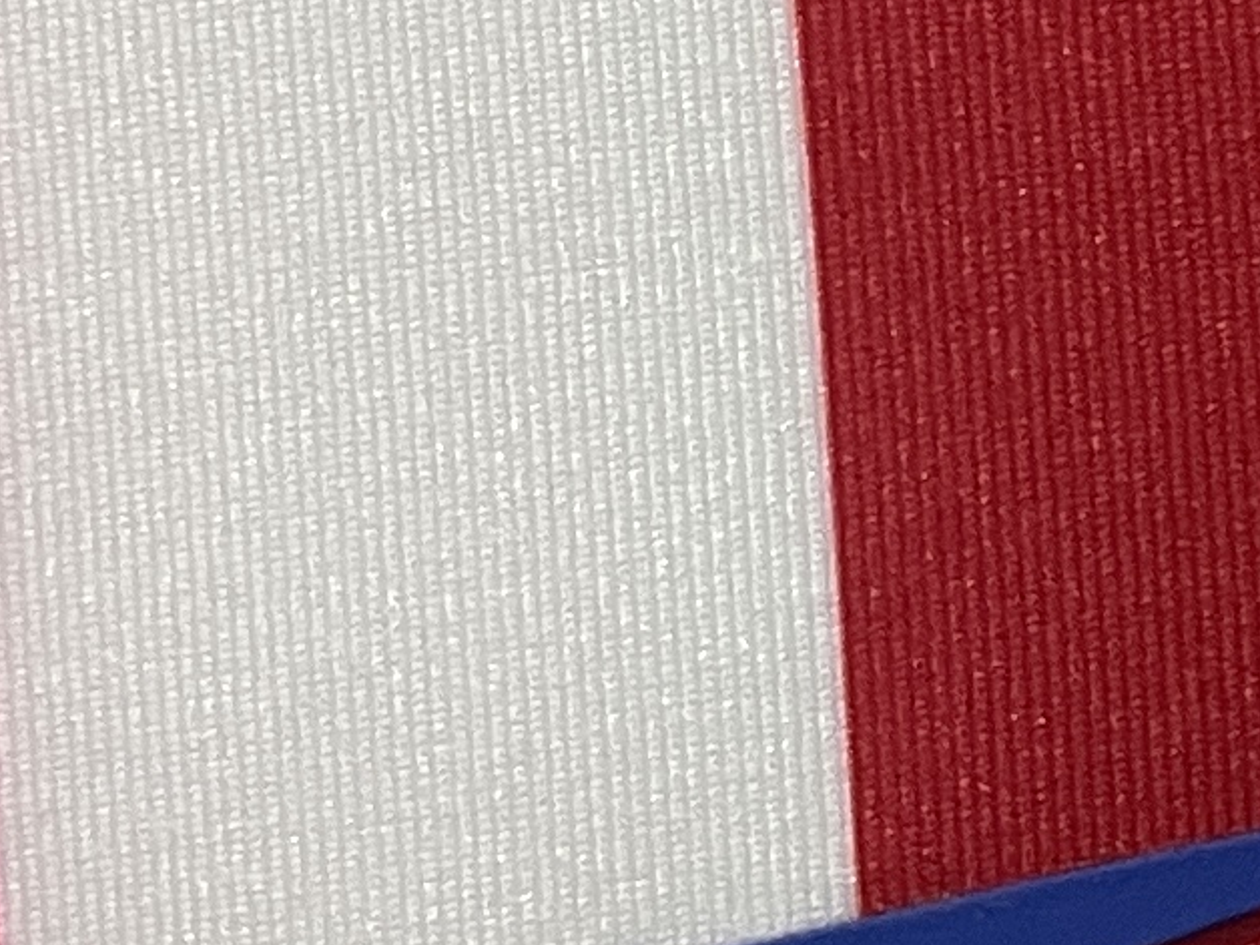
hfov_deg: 10.3
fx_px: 6079
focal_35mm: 167
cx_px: 3010
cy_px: 369
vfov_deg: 8.9
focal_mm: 4.2
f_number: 1.6
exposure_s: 1/50
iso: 125
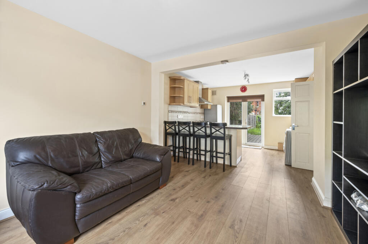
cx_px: 184
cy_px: 122
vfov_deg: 77.2
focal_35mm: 15
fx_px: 153
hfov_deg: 100.4
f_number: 16
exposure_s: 2.5
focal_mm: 15
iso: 200
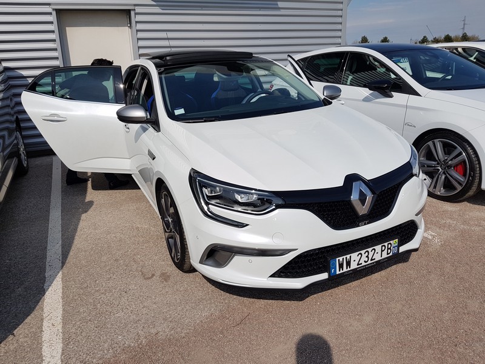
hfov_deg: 67.3
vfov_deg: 53.1
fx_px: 364
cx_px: 242
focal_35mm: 26
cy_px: 182
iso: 40
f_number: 1.7
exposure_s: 1/5328
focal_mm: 4.2
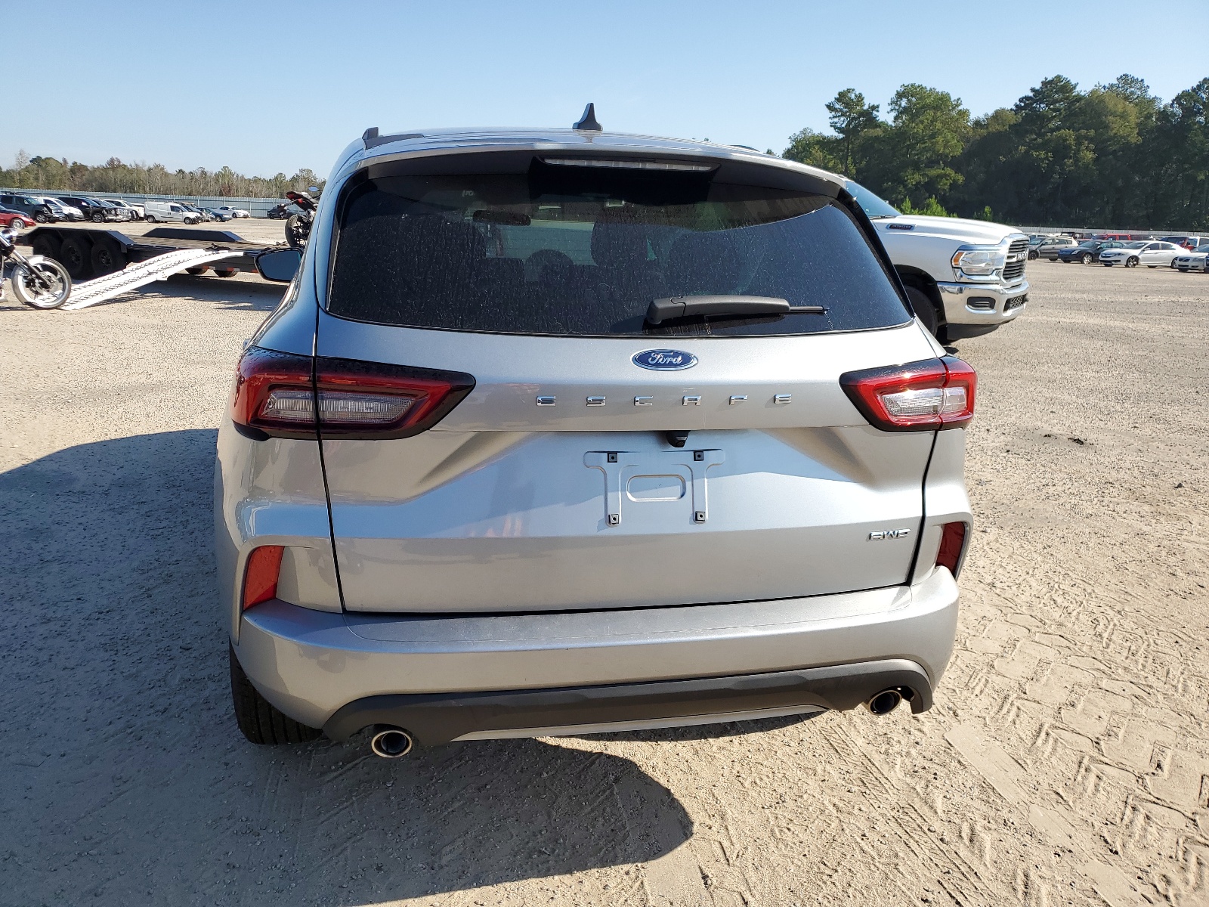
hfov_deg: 67.3
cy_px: 454
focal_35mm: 26
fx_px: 908
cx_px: 604
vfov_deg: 53.1
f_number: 1.5
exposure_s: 1/2000
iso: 50
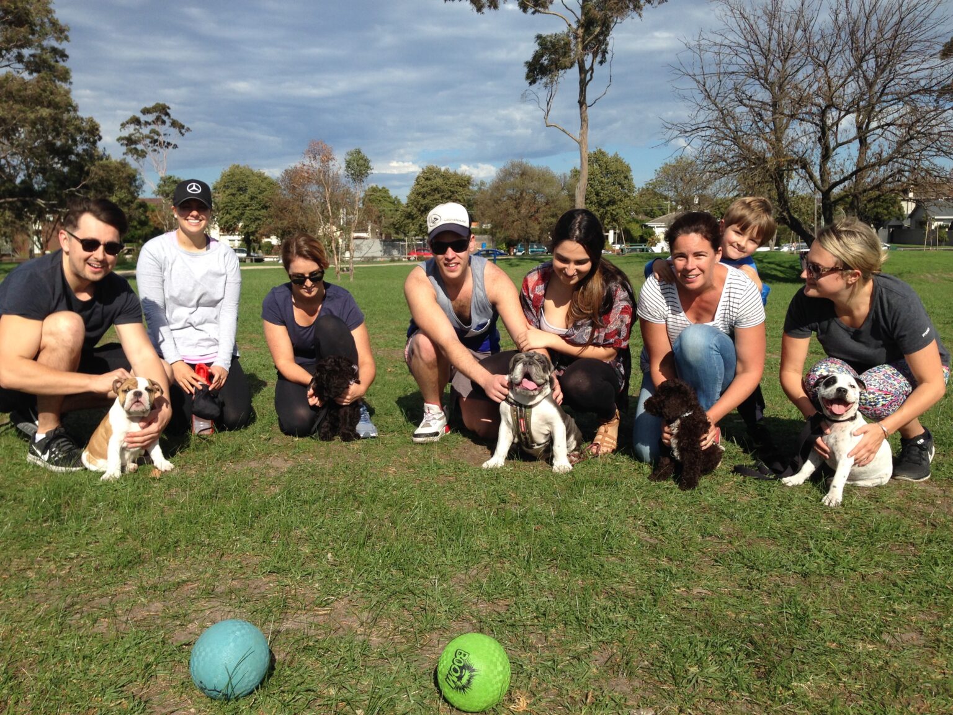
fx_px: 909
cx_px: 476
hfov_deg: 55.4
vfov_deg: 42.9
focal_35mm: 33
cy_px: 358
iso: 50
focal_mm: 4.12
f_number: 2.4
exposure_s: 1/1869
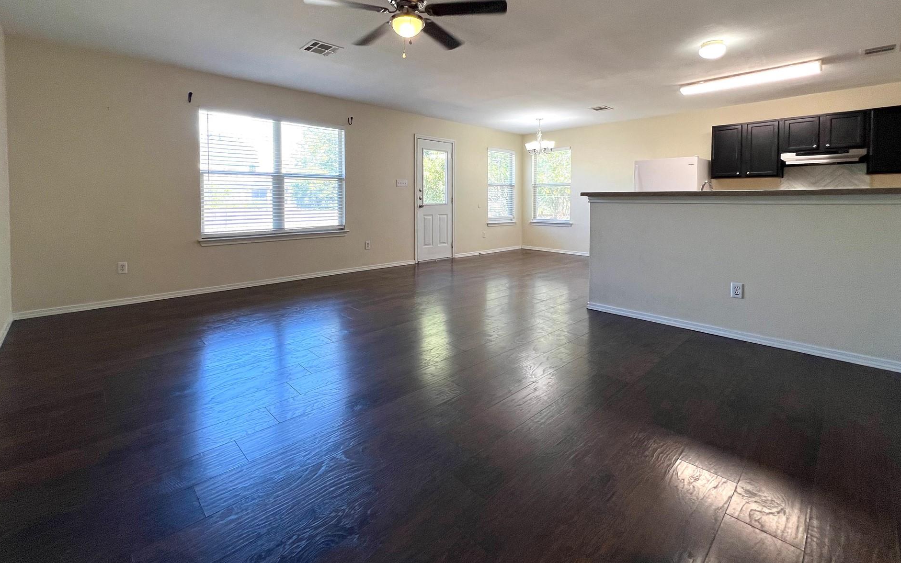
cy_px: 214
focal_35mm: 15
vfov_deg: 73.6
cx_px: 439
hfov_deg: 101.4
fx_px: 368
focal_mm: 1.57
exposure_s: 1/120
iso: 80
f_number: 1.8
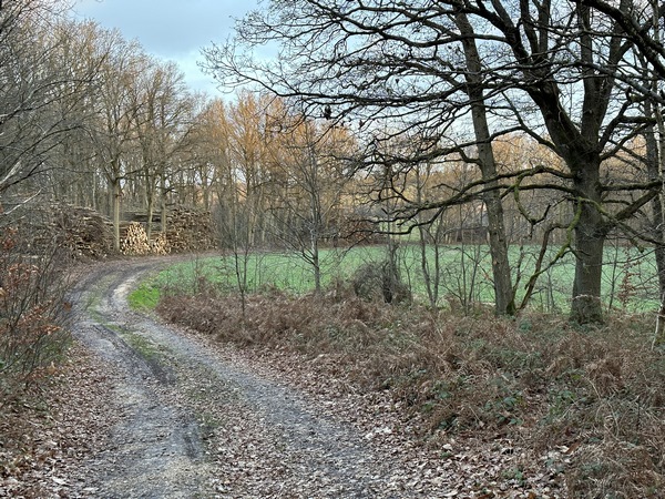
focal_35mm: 48
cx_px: 332
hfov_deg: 39.7
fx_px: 922
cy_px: 250
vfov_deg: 30.3
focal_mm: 6.86
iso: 160
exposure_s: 1/60
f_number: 1.78
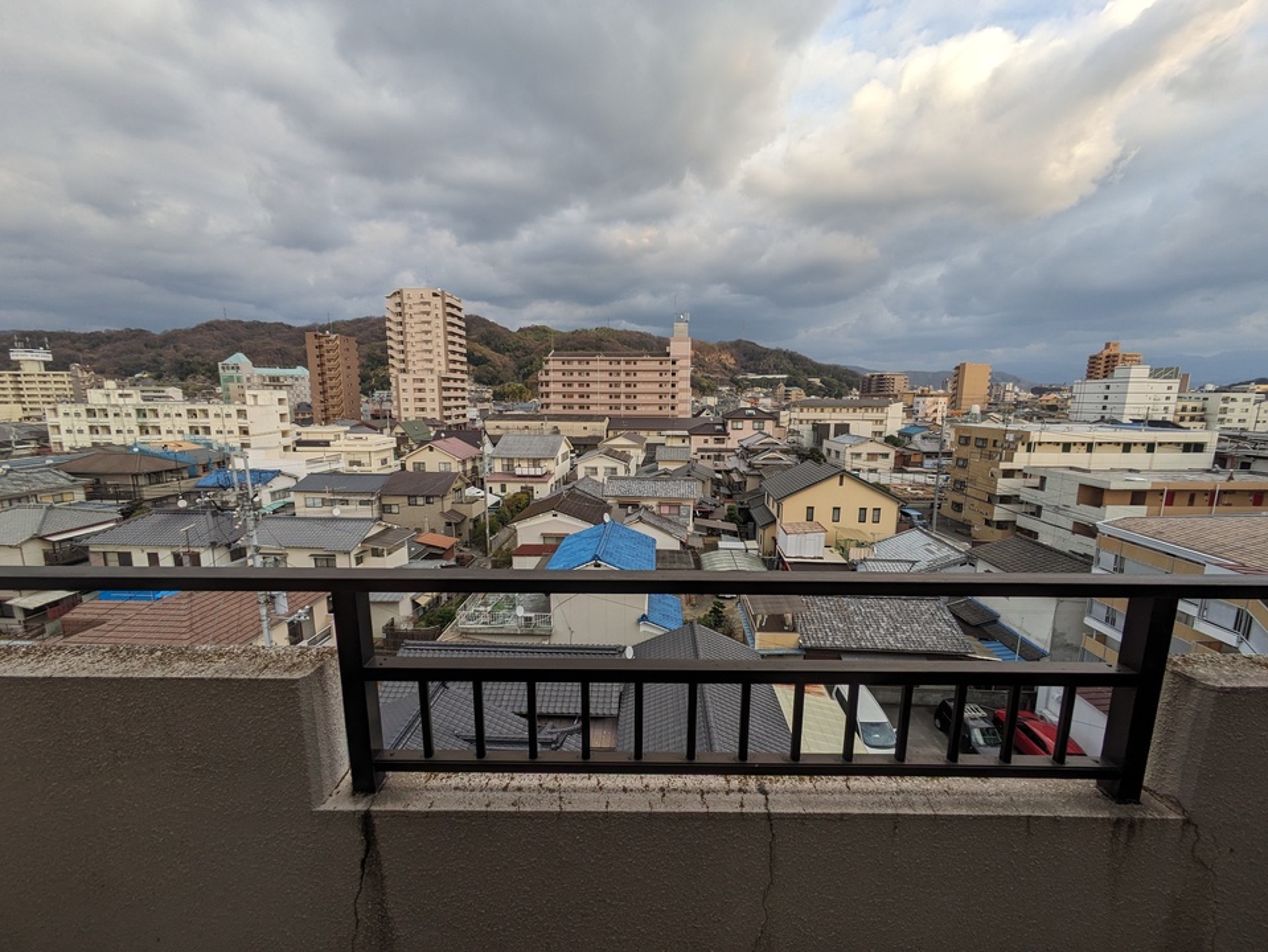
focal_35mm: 14
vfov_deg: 85.7
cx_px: 634
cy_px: 476
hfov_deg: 102.0
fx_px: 513
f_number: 2.2
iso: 51
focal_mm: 1.83
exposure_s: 1/341
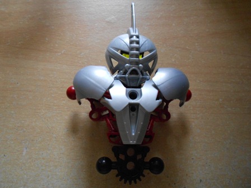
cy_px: 94
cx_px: 126
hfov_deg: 67.3
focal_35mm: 26
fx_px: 189
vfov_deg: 53.1
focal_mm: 4.6
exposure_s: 1/160
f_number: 3.2
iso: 400
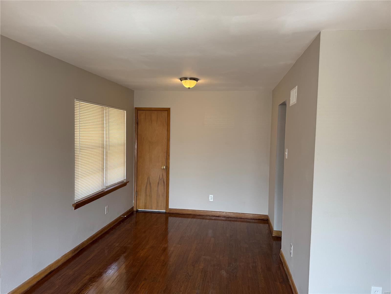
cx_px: 196
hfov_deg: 71.6
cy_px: 147
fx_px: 271
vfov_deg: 56.8
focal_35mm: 24
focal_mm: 6.76
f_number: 1.78
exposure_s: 1/121
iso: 80
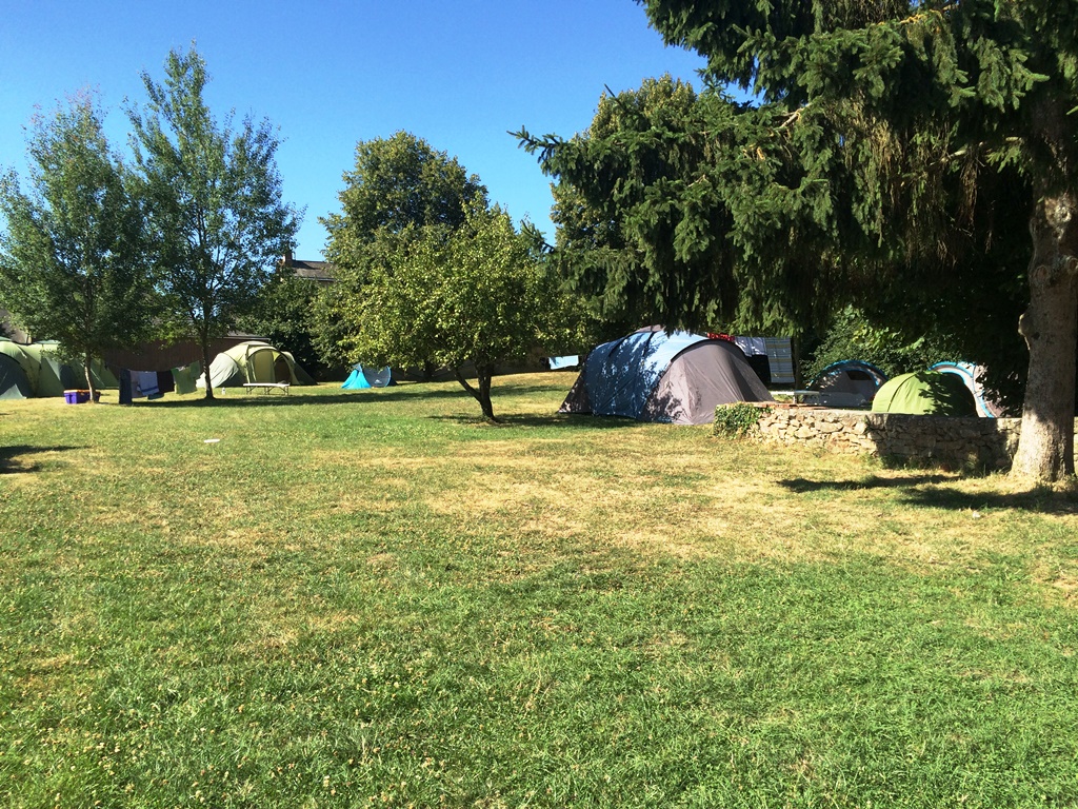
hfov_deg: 61.7
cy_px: 404
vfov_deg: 48.2
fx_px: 903
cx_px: 539
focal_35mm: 29
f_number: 2.2
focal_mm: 4.15
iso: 32
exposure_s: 1/1140
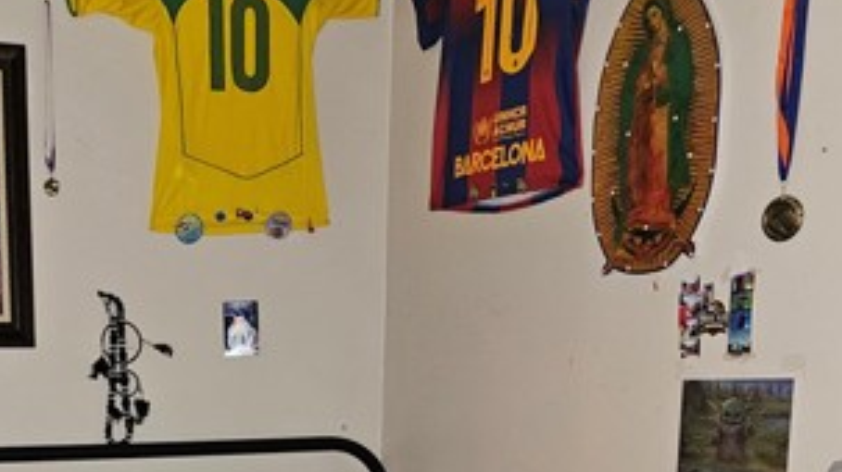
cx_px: 145
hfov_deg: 37.5
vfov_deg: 20.9
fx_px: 1183
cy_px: 583
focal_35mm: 53
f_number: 1.7
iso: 160
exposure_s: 1/9.99
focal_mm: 6.3
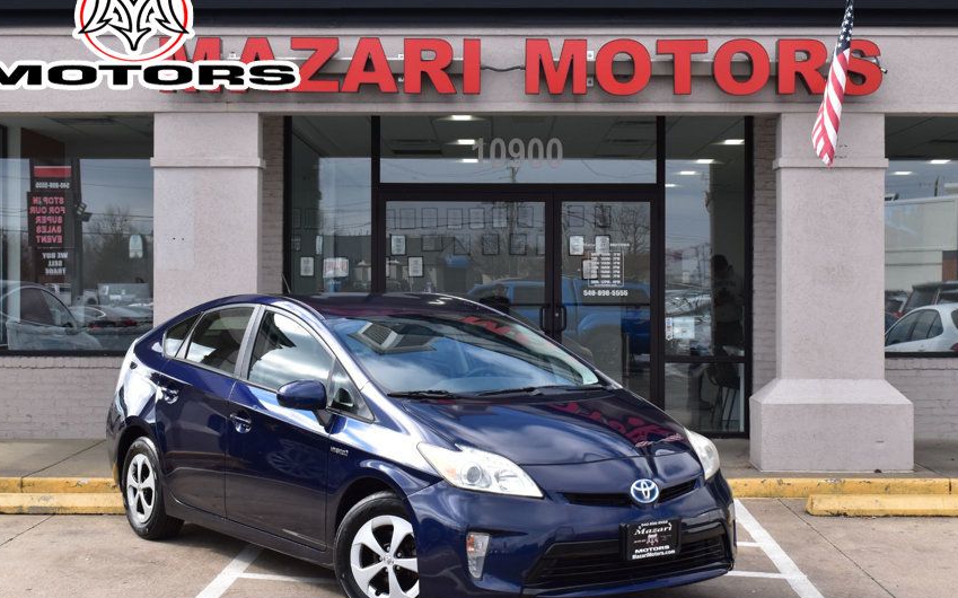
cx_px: 492
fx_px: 1540
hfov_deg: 34.6
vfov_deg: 22.0
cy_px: 294
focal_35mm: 59
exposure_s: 1/320
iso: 400
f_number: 10
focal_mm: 32
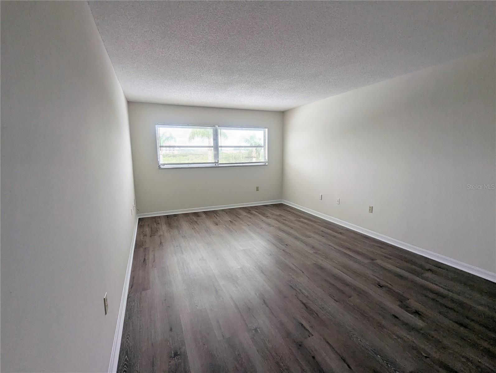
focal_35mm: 16
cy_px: 186
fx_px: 230
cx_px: 248
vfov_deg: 78.2
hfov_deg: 94.4
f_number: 2.2
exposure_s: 1/135
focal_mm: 2.35
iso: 77
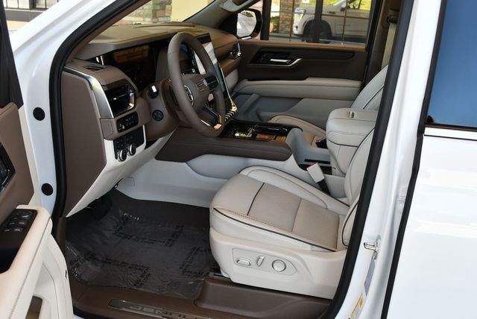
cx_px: 238
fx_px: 477
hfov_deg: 53.1
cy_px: 160
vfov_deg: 36.9
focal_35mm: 36
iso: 400
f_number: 4.5
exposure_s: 1/250
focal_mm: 18
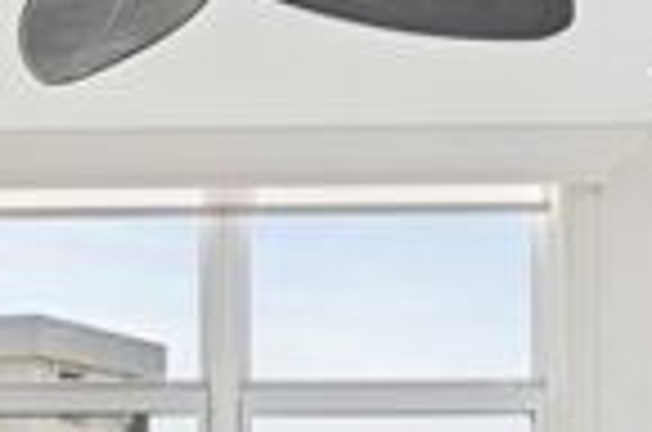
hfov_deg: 25.9
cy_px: 468
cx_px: 218
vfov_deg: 16.9
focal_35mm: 78
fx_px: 1410
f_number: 8
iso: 400
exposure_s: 1/640
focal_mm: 16
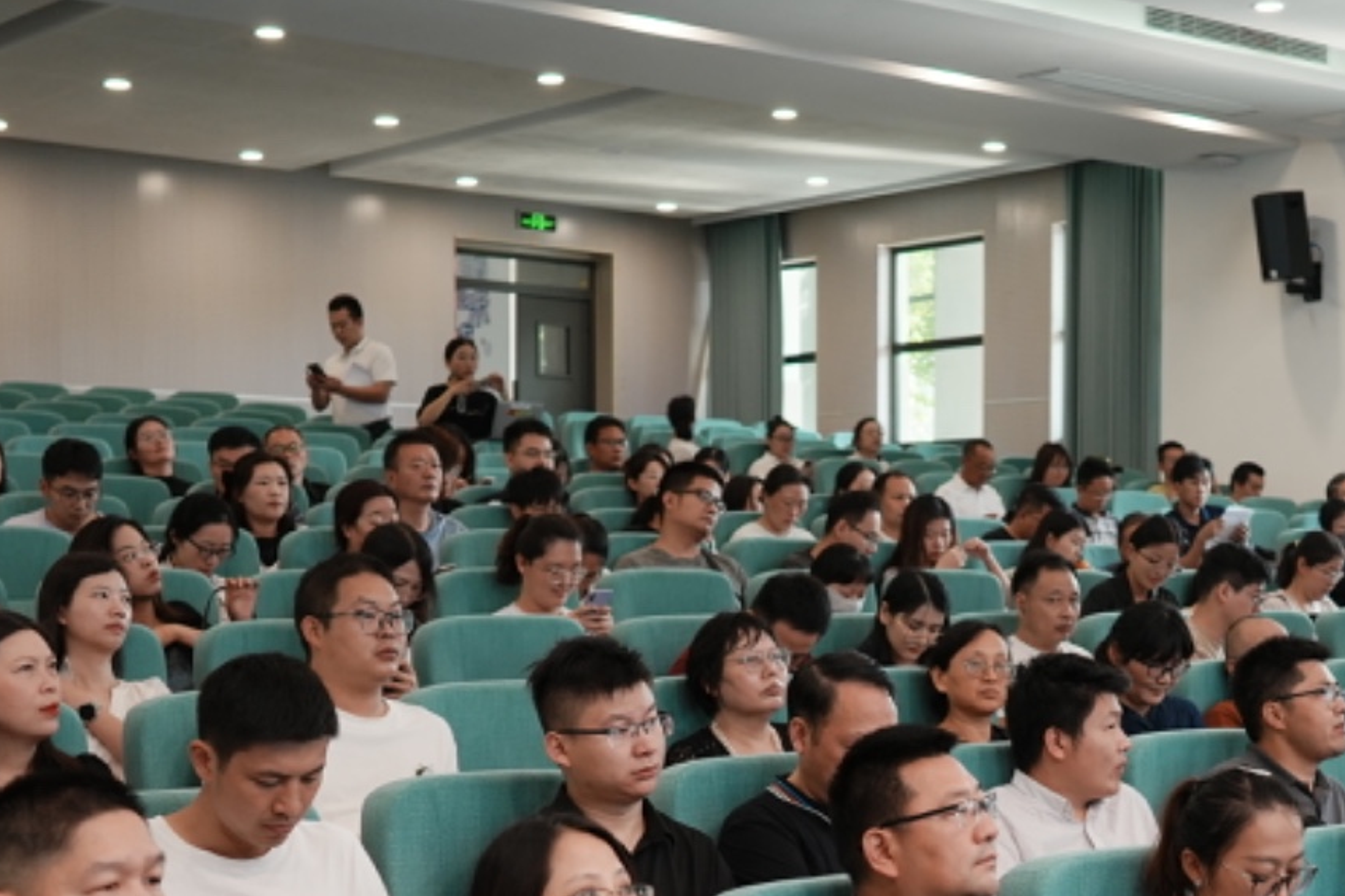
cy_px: 790
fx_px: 2539
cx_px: 935
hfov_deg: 29.4
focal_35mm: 68
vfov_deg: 19.7
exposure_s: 1/160
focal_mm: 24
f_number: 2.8
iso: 200
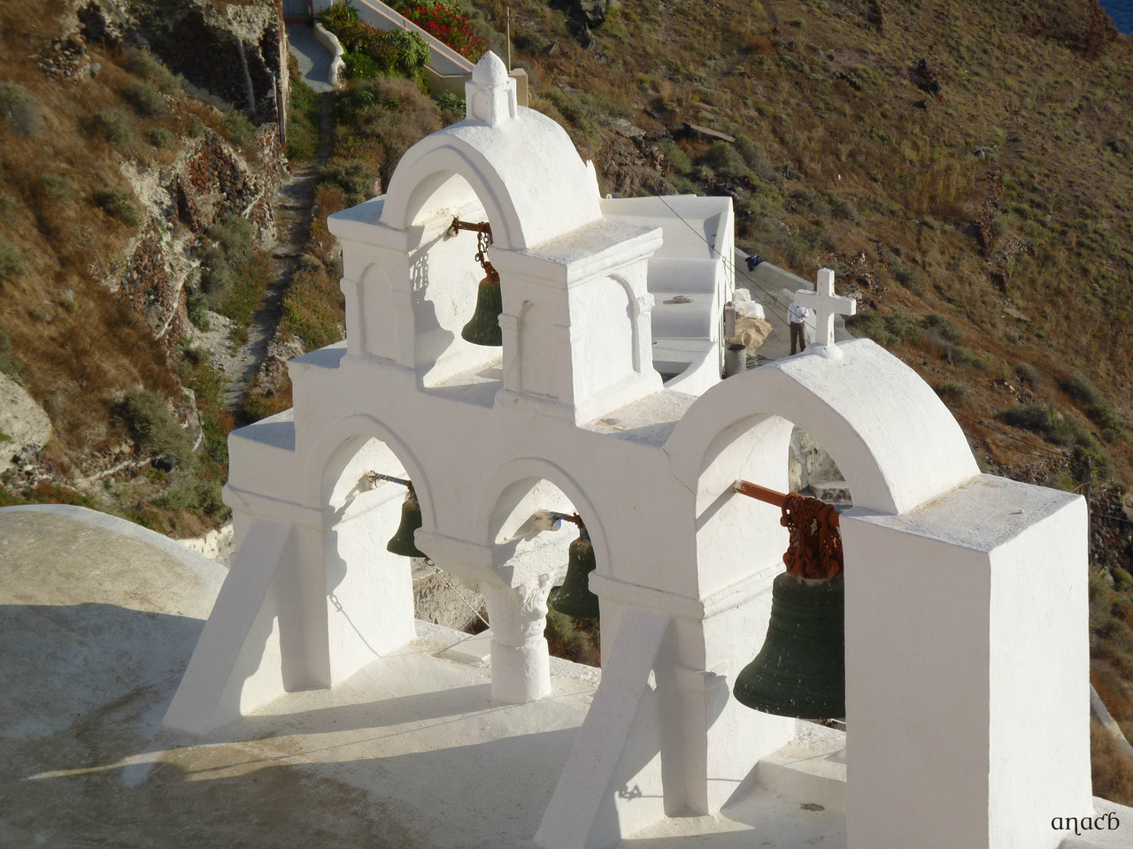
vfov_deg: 10.4
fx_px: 4648
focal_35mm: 142
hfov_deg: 13.9
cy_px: 424
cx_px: 566
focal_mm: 25.2
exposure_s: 1/500
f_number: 5.6
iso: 80
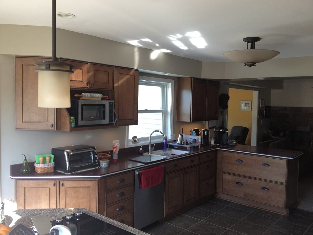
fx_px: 317
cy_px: 118
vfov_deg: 40.7
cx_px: 156
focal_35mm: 35
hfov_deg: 52.6
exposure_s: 1/40
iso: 64
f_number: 2.4
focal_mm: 4.28
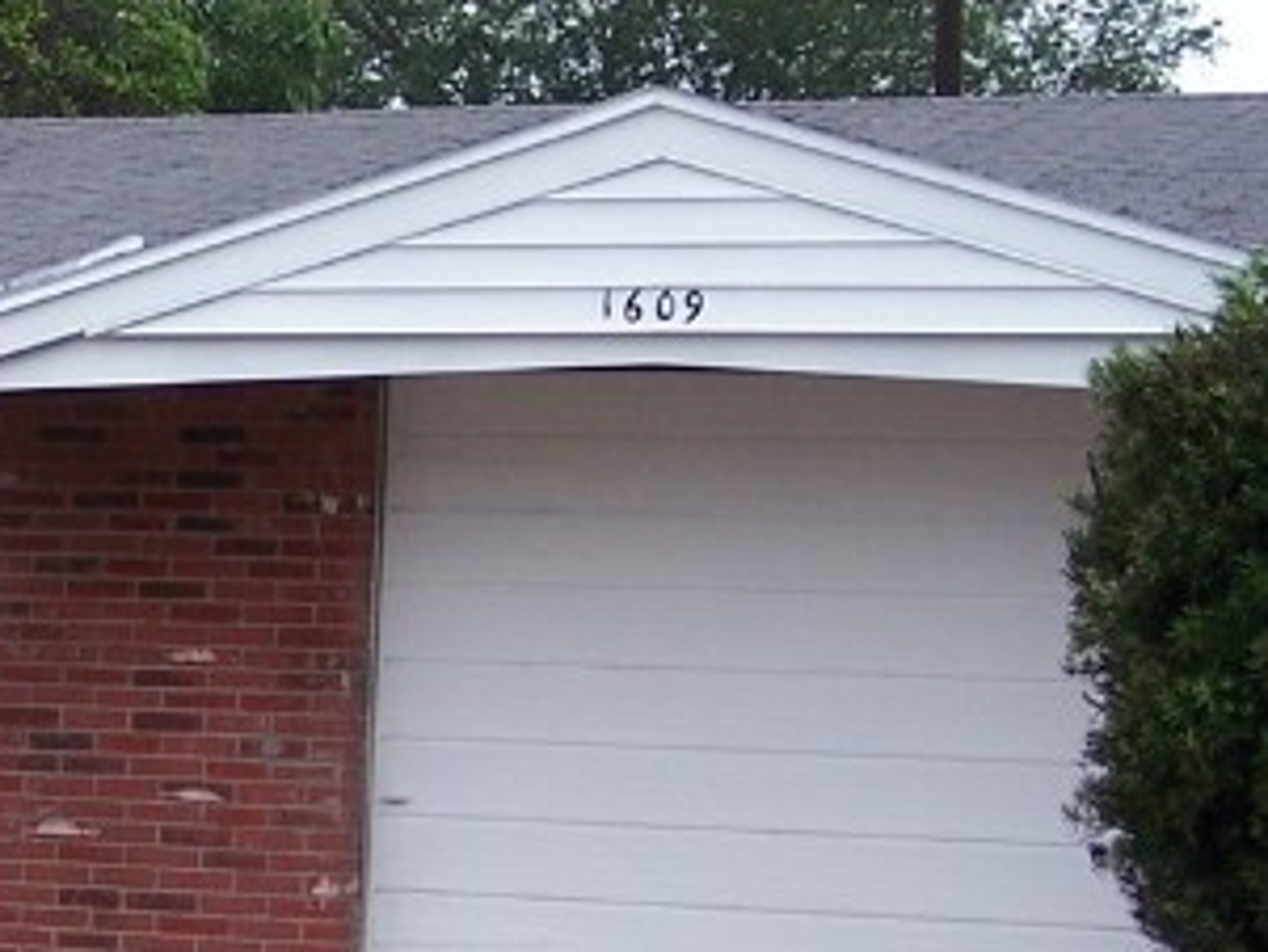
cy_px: 548
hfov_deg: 13.9
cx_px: -396
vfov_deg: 10.9
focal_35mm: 136
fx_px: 4984
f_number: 2.8
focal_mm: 6.7
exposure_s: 1/160
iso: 80
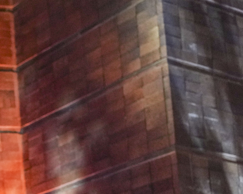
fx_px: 813
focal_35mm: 113
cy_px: 305
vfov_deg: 12.8
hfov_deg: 14.6
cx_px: -216
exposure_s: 1/200
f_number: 2.8
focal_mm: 31
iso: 2500
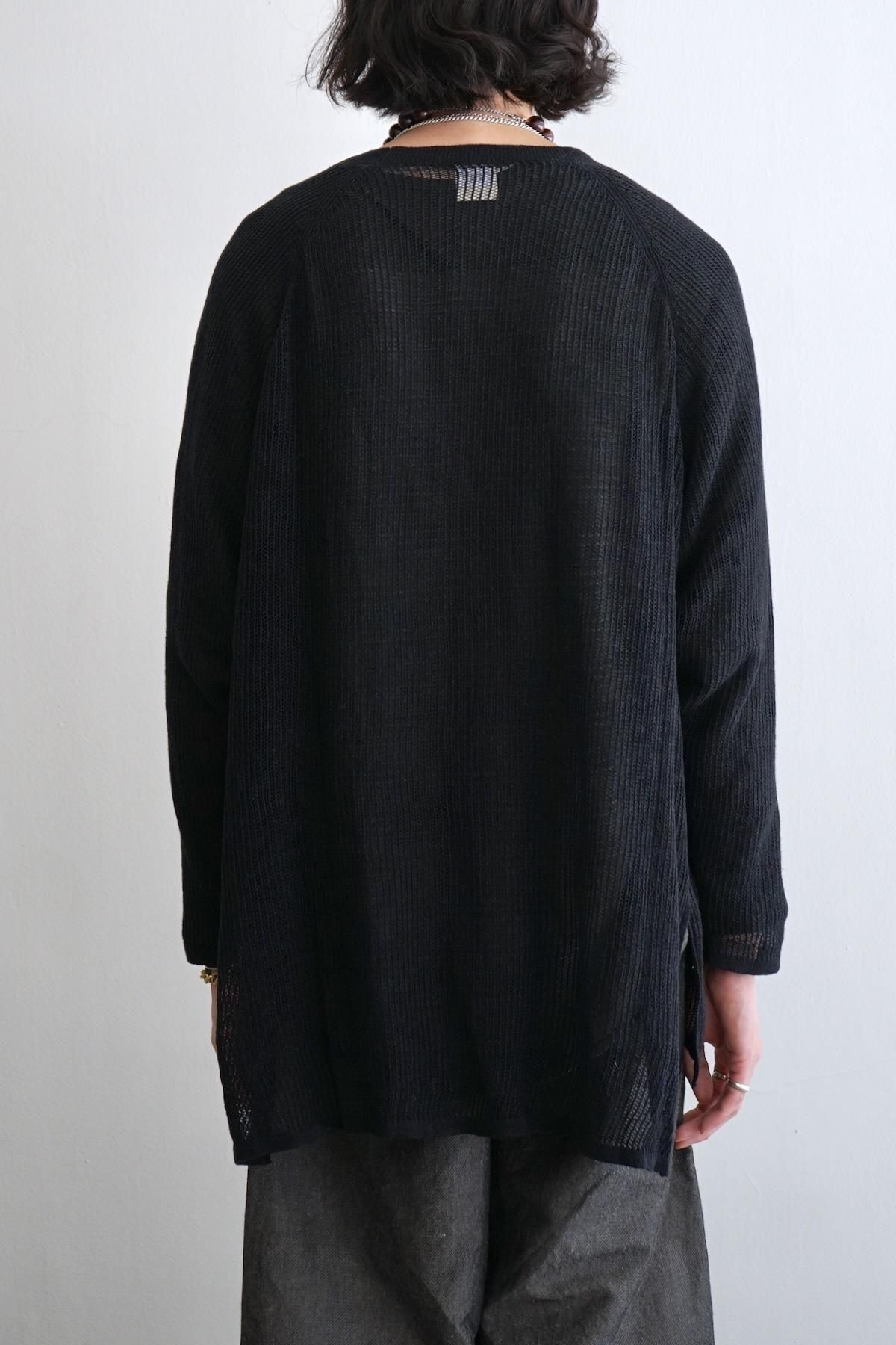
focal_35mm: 60
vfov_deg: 33.4
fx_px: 2240
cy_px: 672
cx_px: 448
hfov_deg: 22.6
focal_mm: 60
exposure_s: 1/125
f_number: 5
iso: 640
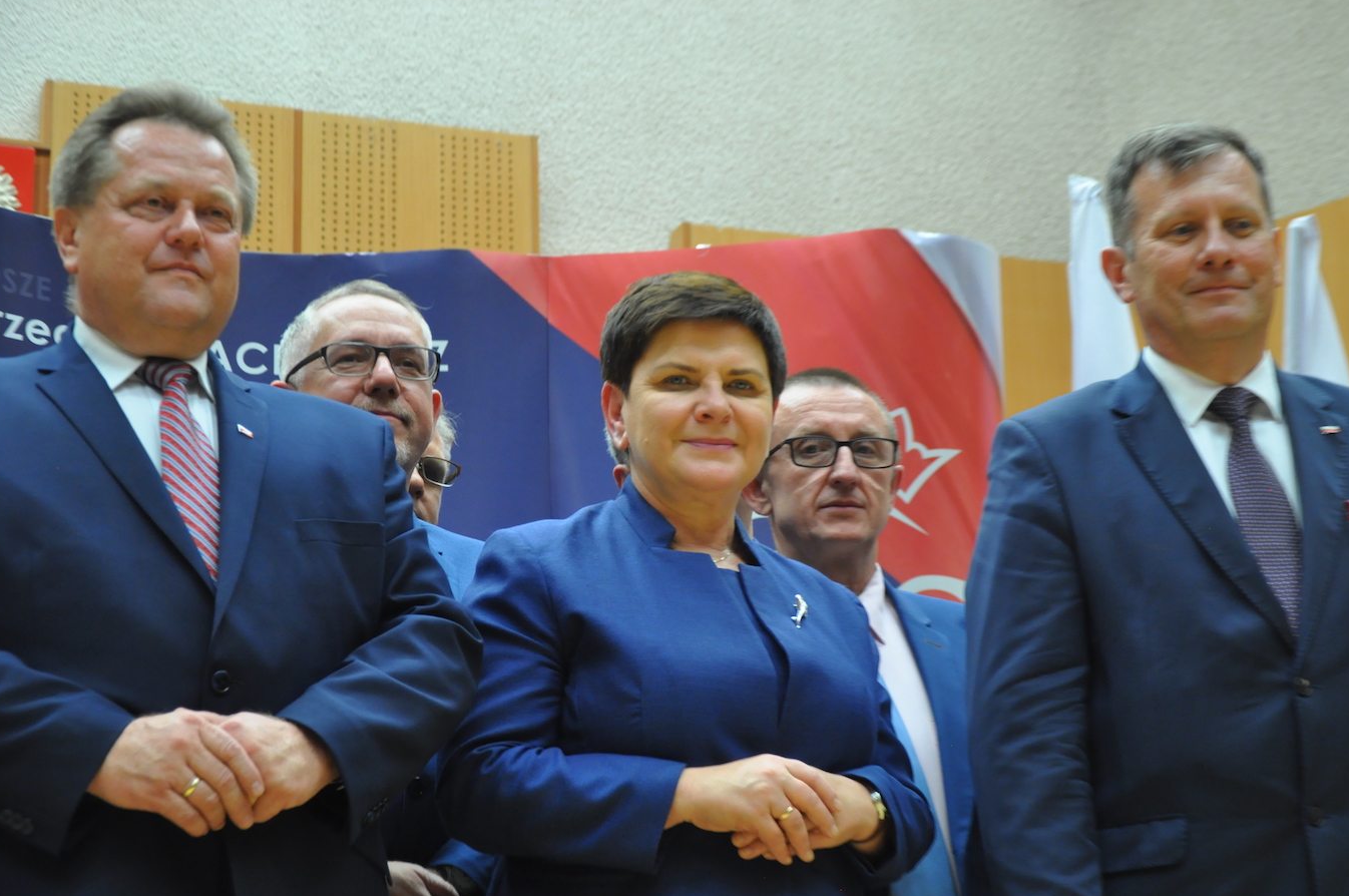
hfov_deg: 24.8
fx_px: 3069
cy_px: 434
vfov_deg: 16.6
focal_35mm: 82
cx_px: 698
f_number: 5
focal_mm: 52
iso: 900
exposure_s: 1/30
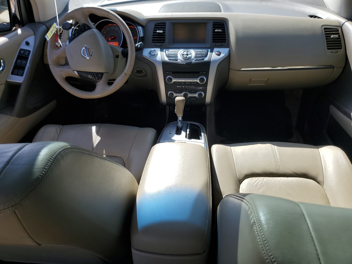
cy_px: 132
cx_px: 176
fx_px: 264
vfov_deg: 53.1
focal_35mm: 26
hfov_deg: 67.3
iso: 50
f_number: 1.5
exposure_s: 1/1429
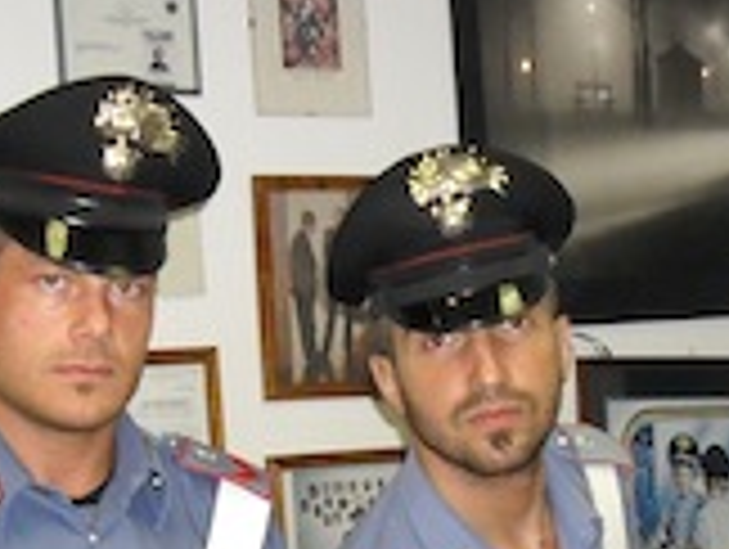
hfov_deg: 18.0
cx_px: 590
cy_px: 803
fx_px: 2278
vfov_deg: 13.1
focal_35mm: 108
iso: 200
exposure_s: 1/45
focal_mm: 6.3
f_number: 3.2
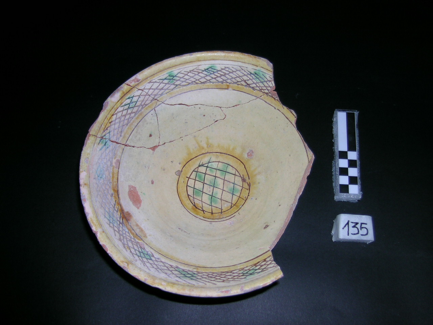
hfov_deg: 52.6
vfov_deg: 40.7
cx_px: 216
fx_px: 438
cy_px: 162
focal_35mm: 35
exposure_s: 1/60.1
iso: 50
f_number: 3
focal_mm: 7.2
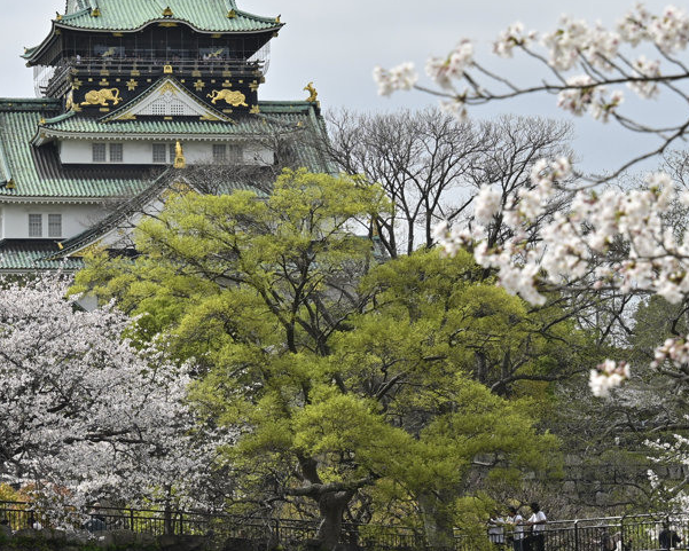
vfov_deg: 6.3
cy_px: 90
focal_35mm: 246
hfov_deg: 7.9
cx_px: 224
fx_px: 5017
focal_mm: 105
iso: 100
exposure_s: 1/250
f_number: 11
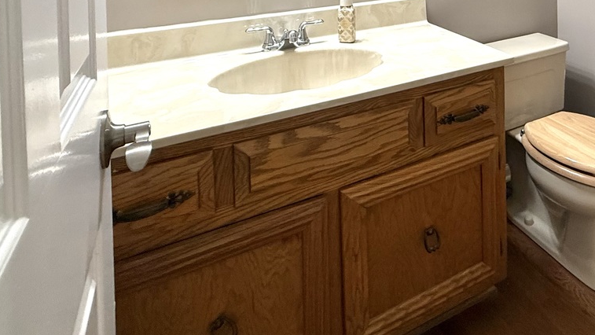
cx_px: 444
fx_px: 458
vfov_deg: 32.6
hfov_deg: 62.4
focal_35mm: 29
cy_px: -74
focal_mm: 2.22
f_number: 2.2
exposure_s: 1/120
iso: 250
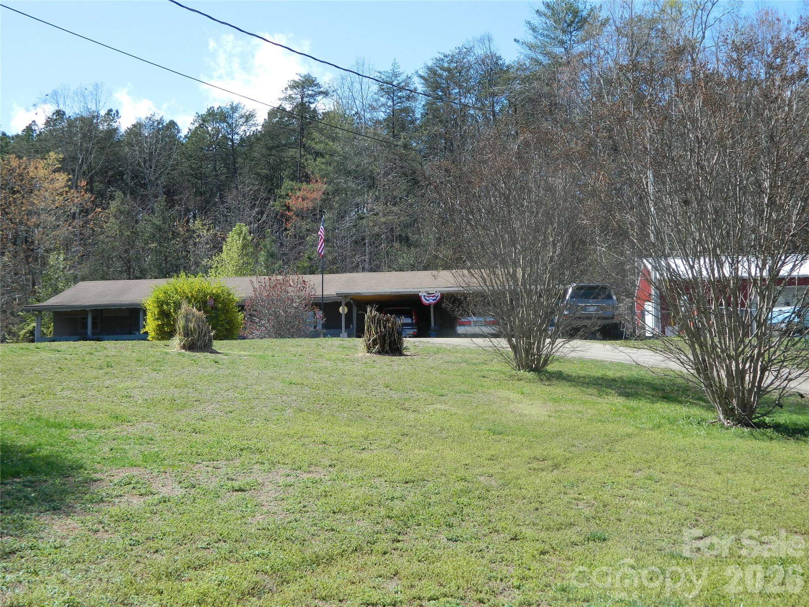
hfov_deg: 40.4
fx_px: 1098
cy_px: 304
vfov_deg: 30.9
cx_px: 404
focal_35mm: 47
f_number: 3.6
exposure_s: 1/400
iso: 80
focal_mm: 8.4
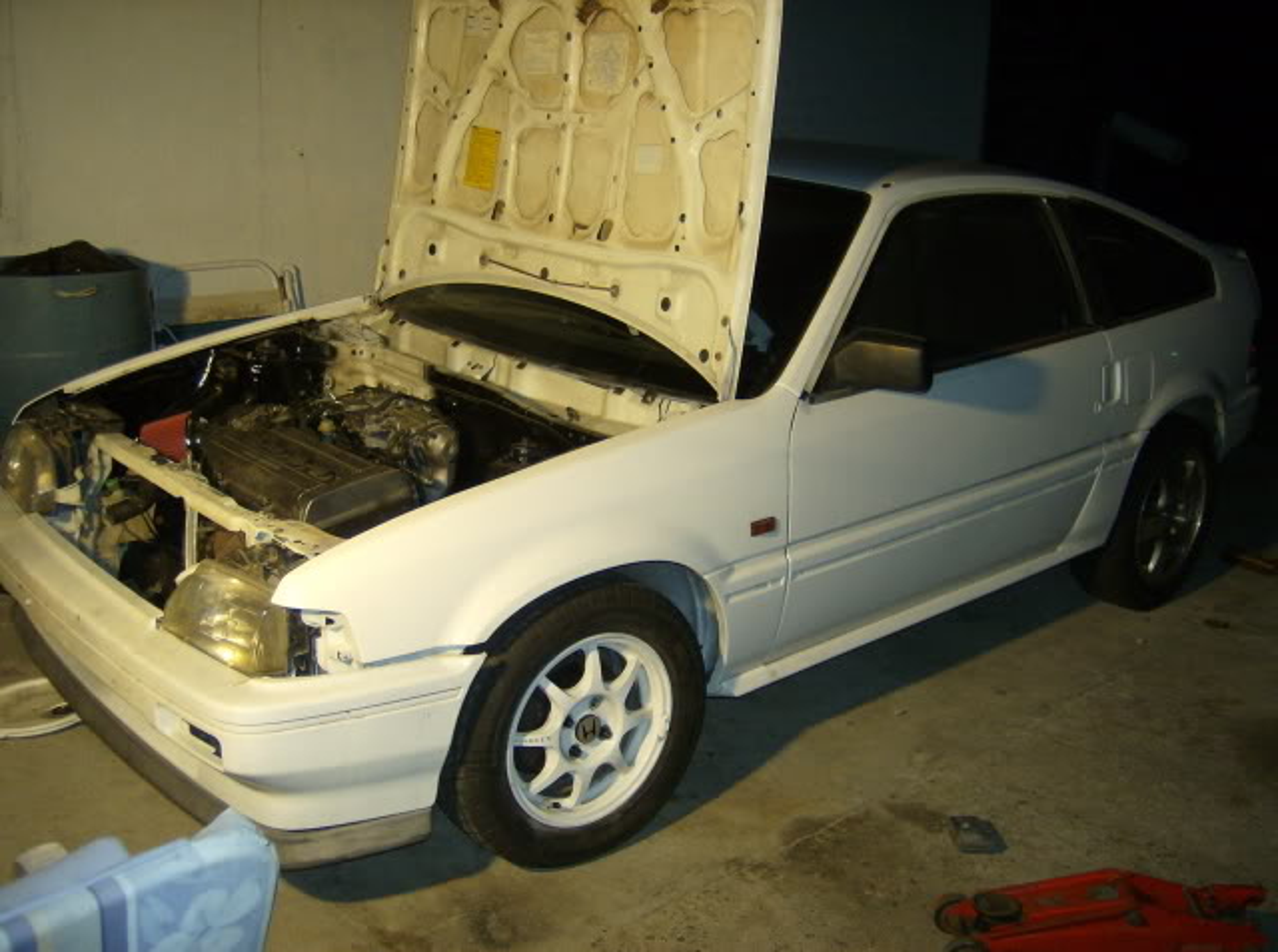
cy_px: 476
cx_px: 639
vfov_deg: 39.5
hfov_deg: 51.5
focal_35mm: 36
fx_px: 1326
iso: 200
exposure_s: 1/60
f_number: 2.8
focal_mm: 6
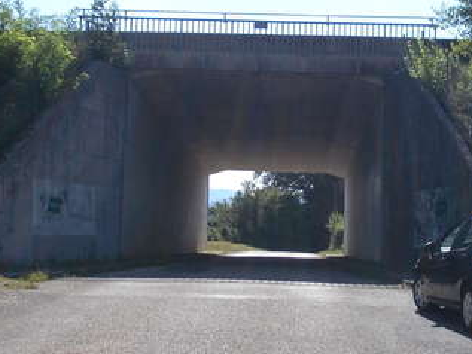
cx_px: 320
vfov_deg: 20.4
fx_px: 982
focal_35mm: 72
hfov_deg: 26.8
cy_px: 201
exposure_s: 1/400
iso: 80
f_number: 6.2
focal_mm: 5.3
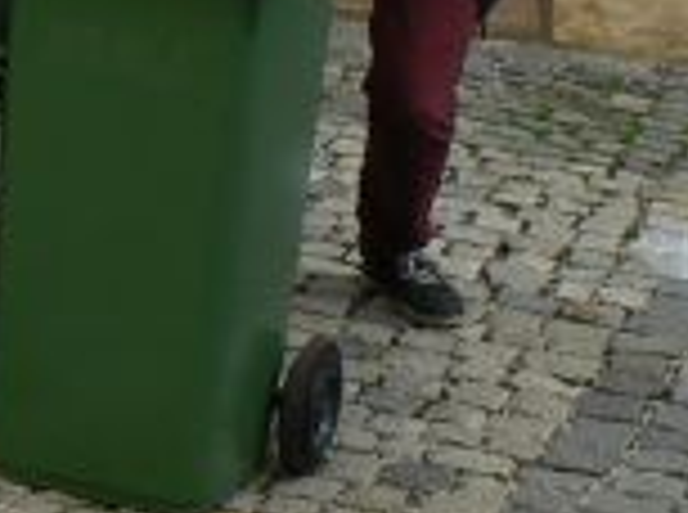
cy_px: -209
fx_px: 2340
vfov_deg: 12.0
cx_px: -121
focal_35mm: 118
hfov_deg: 16.1
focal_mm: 6
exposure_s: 1/100
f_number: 5
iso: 80
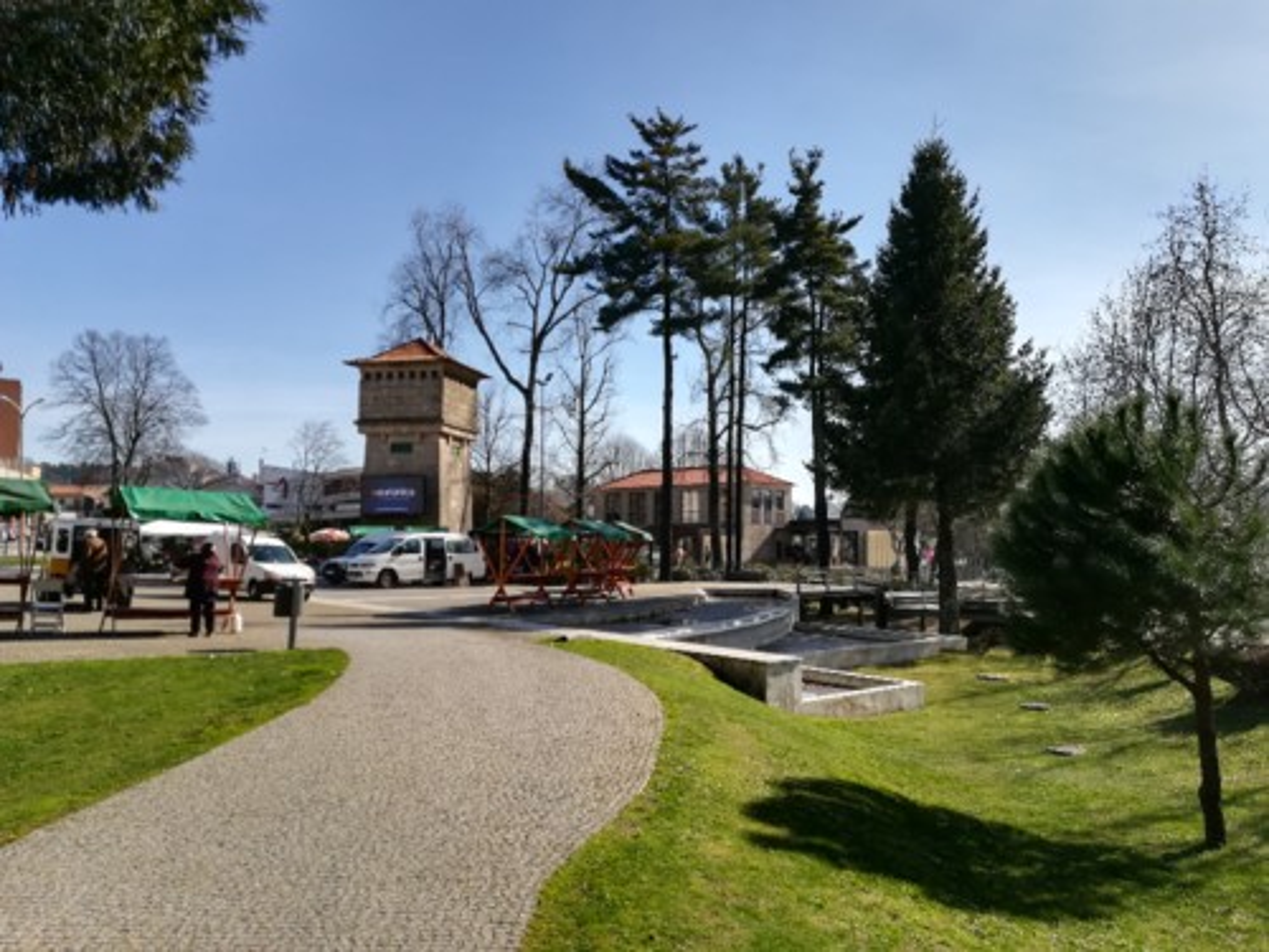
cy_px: 476
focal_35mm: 26
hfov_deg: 67.3
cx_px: 634
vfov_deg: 53.1
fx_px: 953
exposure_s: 1/1041
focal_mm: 3.83
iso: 50
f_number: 2.2
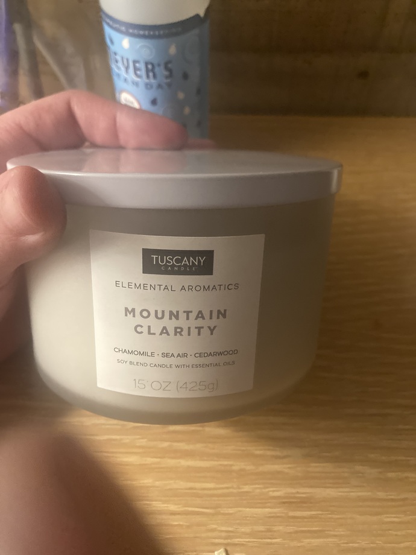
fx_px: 449
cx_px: 208
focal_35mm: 28
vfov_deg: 63.4
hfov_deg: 49.7
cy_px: 278
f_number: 1.8
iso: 640
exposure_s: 1/30
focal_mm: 3.99
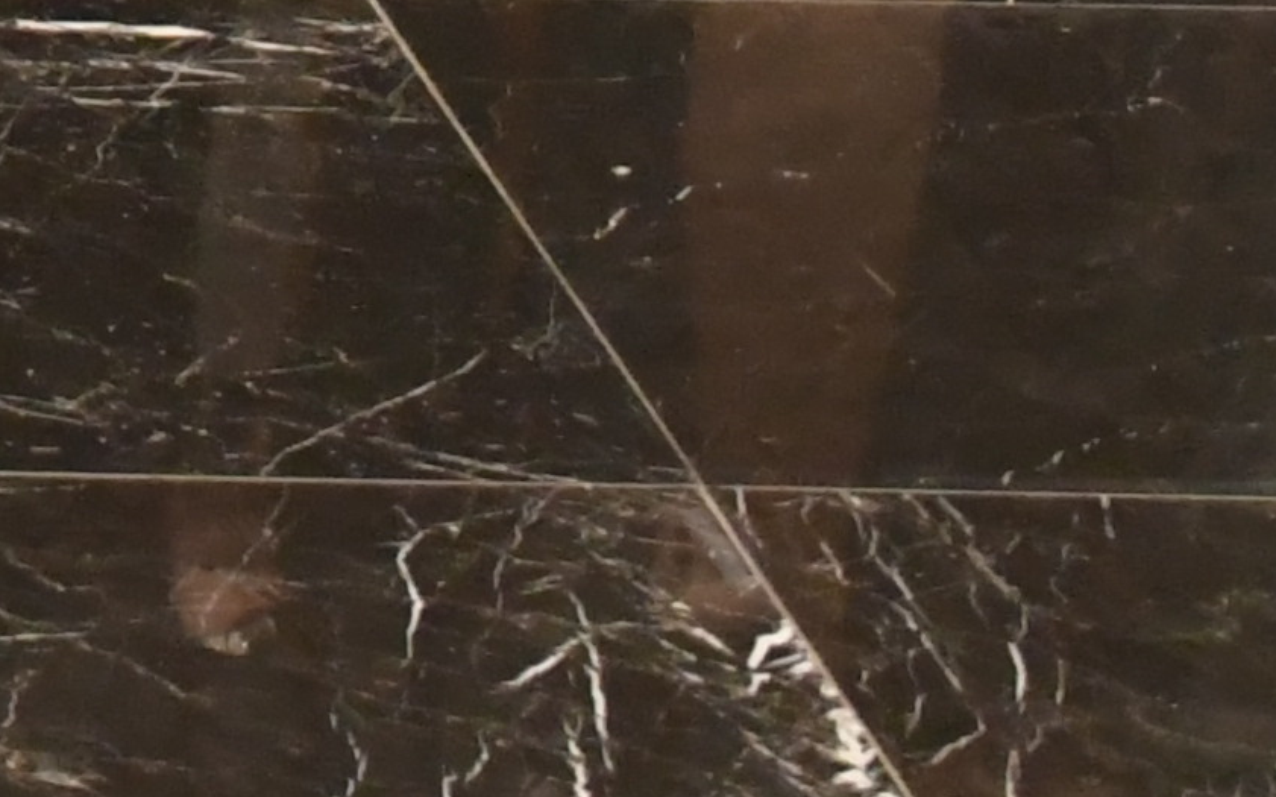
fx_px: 5632
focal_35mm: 162
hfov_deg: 11.2
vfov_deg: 7.3
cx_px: -1605
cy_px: -1409
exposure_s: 1/160
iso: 4000
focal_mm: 16
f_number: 4
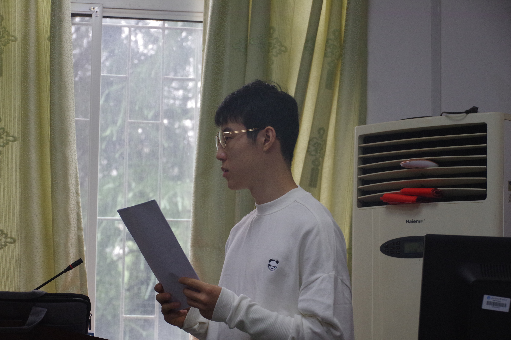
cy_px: 170
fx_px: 1588
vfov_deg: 12.2
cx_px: 256
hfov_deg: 18.3
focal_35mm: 112
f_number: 5.6
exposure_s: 1/125
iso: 1600
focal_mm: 75
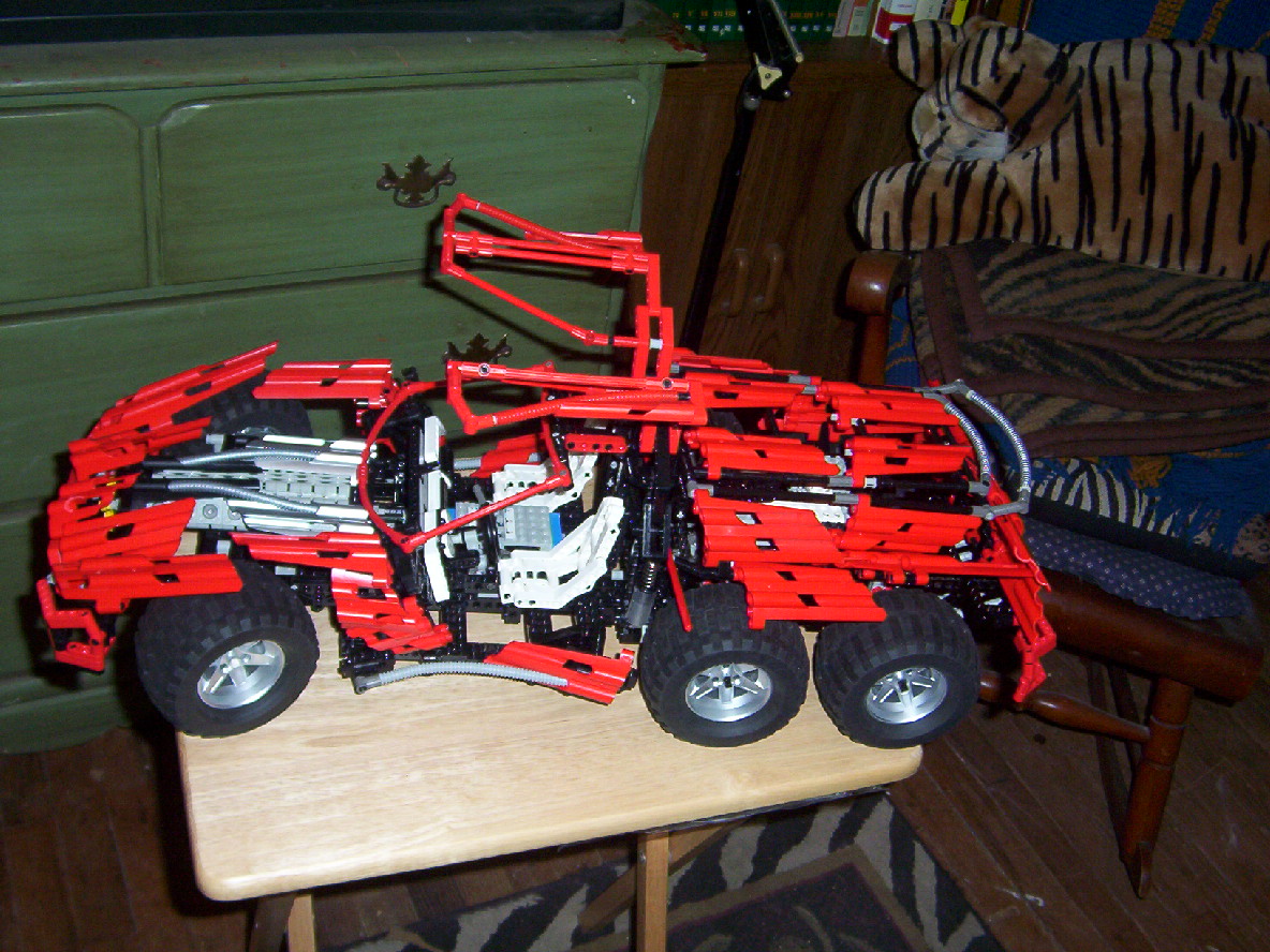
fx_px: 1321
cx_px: 635
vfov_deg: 39.7
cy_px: 476
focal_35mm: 36
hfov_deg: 51.4
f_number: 2.76
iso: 140
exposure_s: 1/30
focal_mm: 5.54
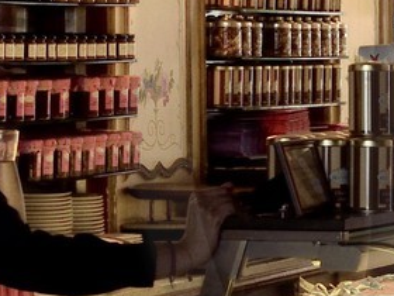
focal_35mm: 253
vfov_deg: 5.9
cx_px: 705
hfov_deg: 7.6
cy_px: 95
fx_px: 2880
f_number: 11
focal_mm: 46
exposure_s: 1/80
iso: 800
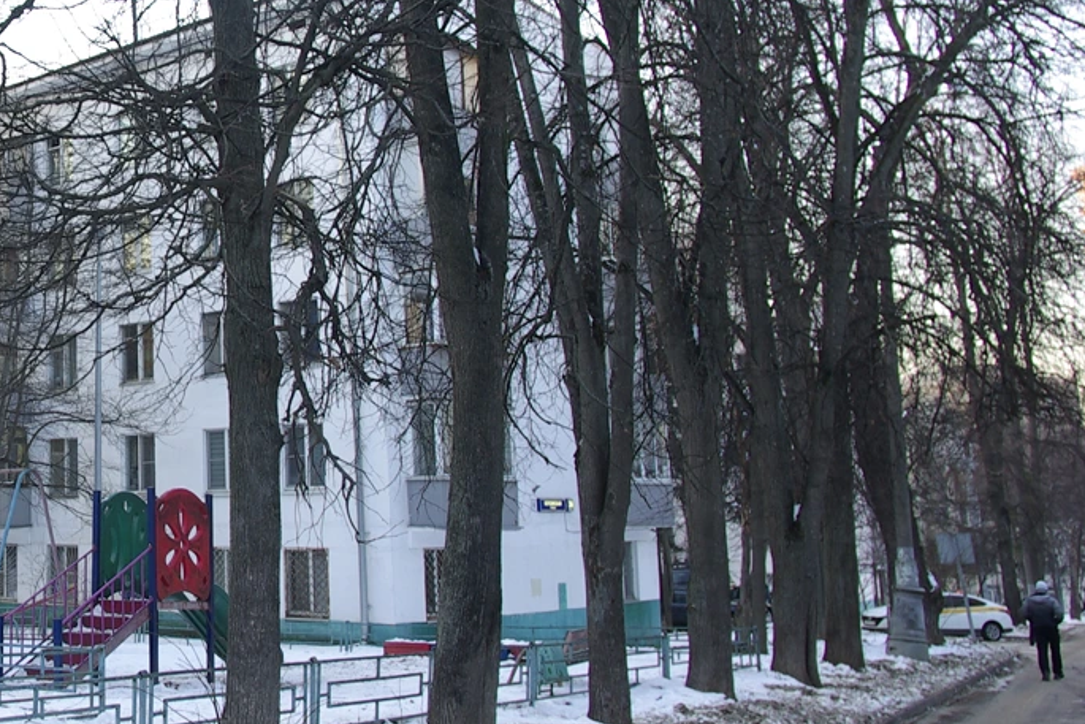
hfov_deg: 37.5
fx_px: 1387
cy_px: 280
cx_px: -32
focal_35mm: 46
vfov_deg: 29.2
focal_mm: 14
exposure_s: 1/10
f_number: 5.6
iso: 100
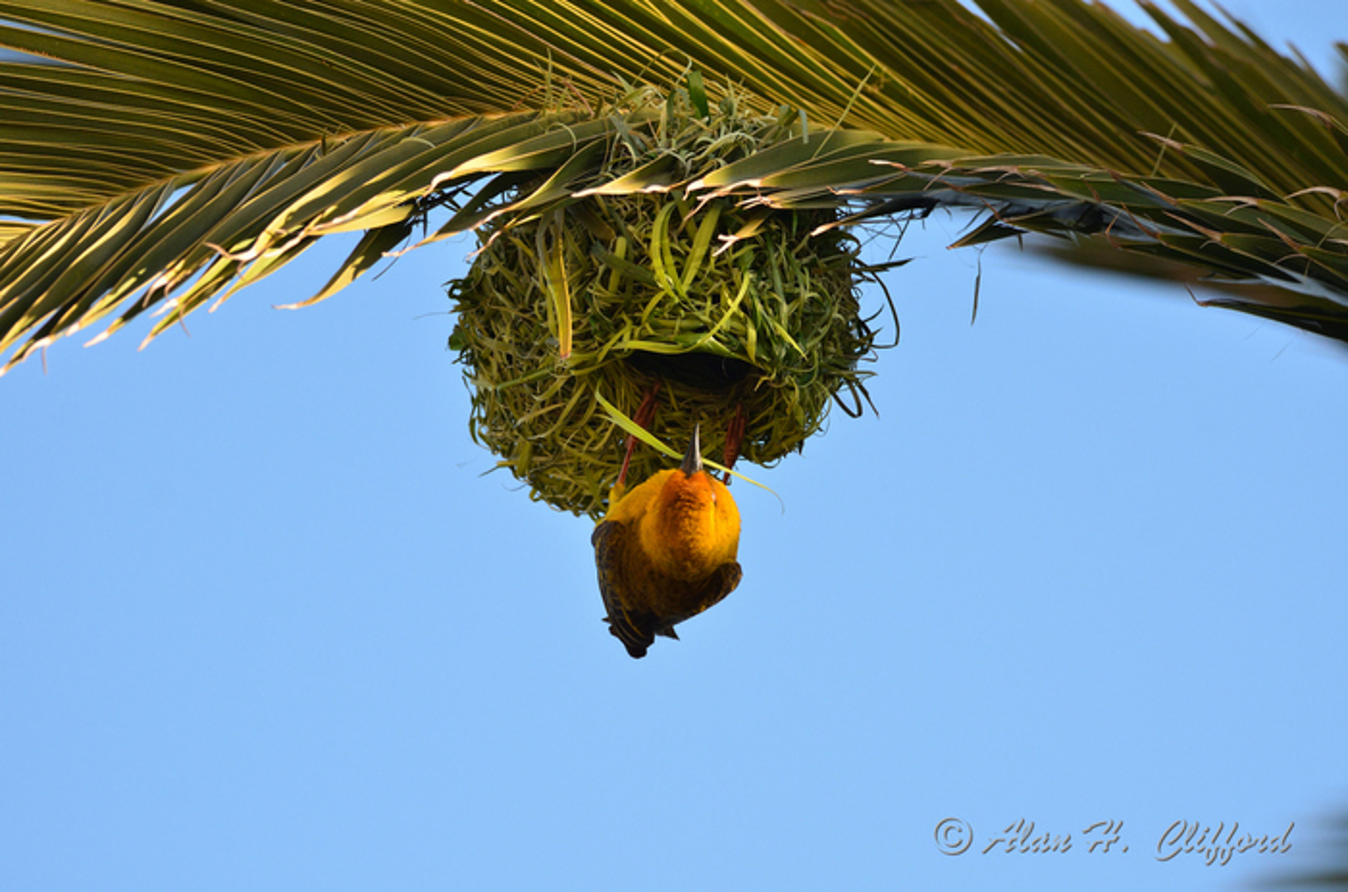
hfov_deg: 6.6
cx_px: 674
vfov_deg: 4.3
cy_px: 446
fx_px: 11766
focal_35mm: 315
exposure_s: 1/800
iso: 400
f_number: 5.3
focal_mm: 210
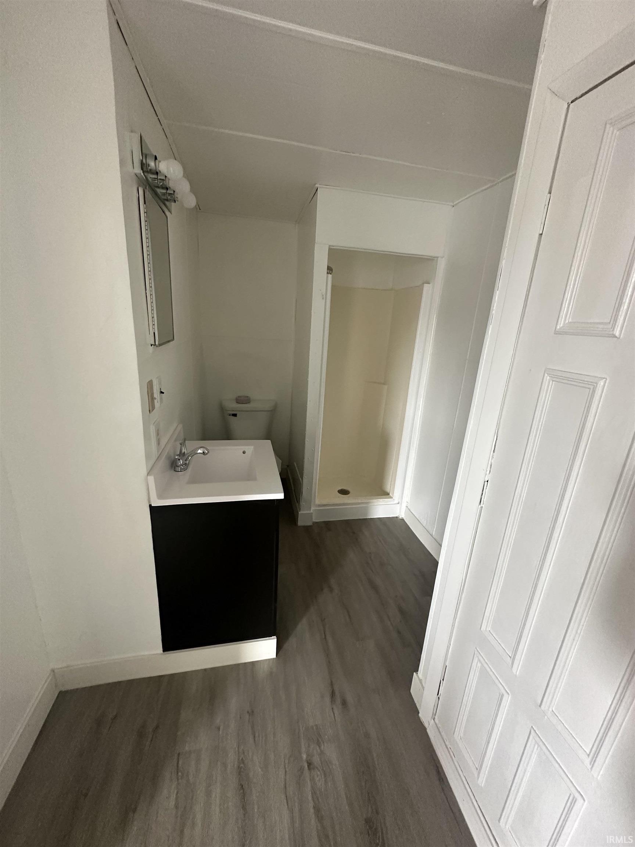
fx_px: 342
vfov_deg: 102.1
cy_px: 424
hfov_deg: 85.7
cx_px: 318
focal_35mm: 14
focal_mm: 2.22
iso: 400
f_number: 2.2
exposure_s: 1/60
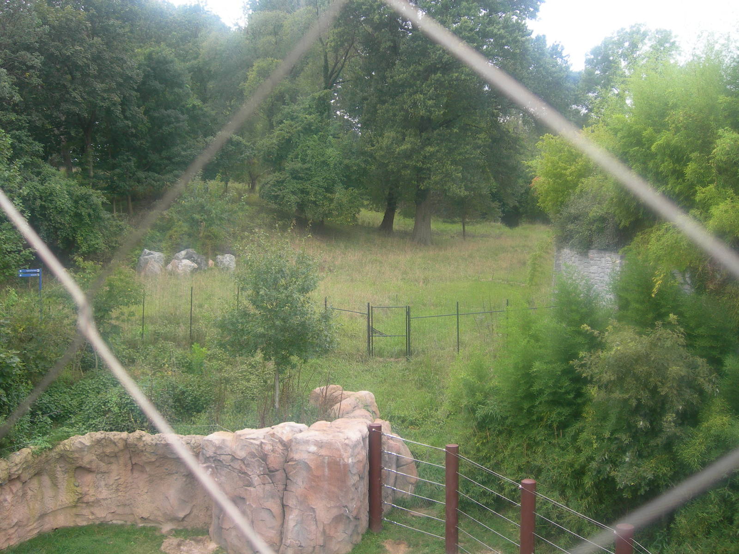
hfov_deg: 49.0
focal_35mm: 38
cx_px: 370
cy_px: 277
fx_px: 811
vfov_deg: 37.7
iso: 50
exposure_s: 1/157
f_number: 2.8
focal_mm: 7.8
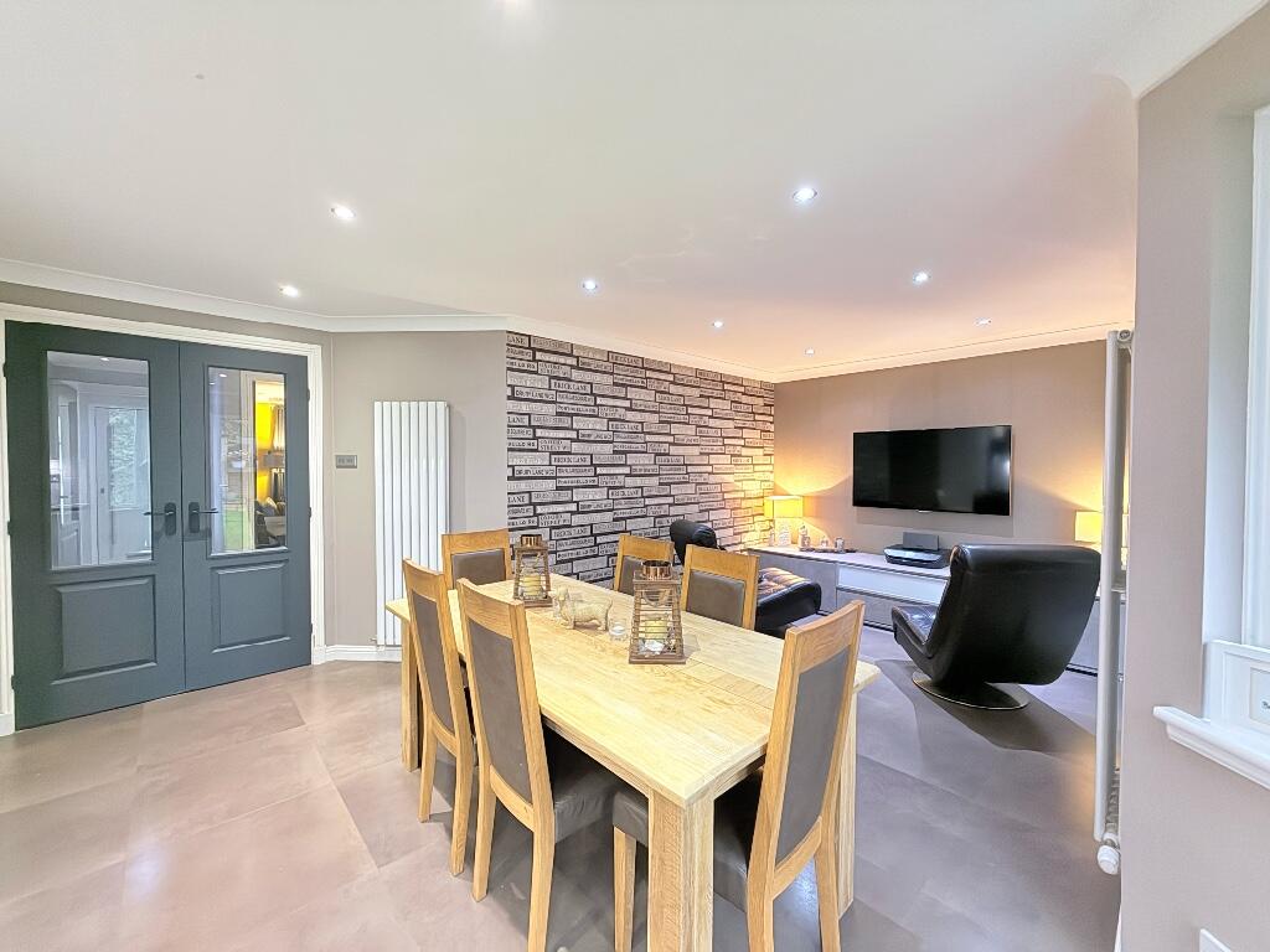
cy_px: 476
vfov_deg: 85.7
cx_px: 635
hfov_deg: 102.1
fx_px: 514
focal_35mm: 14
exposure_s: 1/50
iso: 500
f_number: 2.2
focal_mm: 2.22
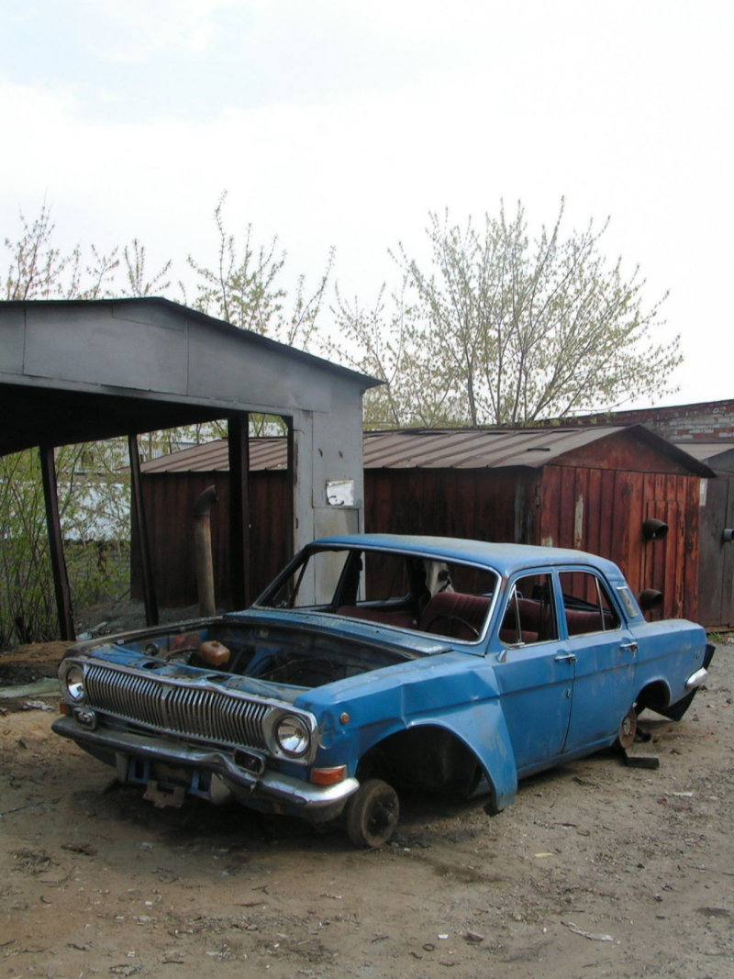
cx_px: 367
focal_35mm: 44
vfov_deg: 43.0
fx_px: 1244
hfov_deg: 32.9
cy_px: 490
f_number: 5.6
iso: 50
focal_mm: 7.4
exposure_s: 1/160
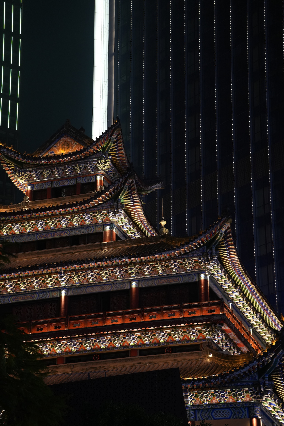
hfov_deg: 16.3
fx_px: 994
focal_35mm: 84
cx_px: 142
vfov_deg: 24.2
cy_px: 213
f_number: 2.8
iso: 800
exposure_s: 1/100
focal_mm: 56
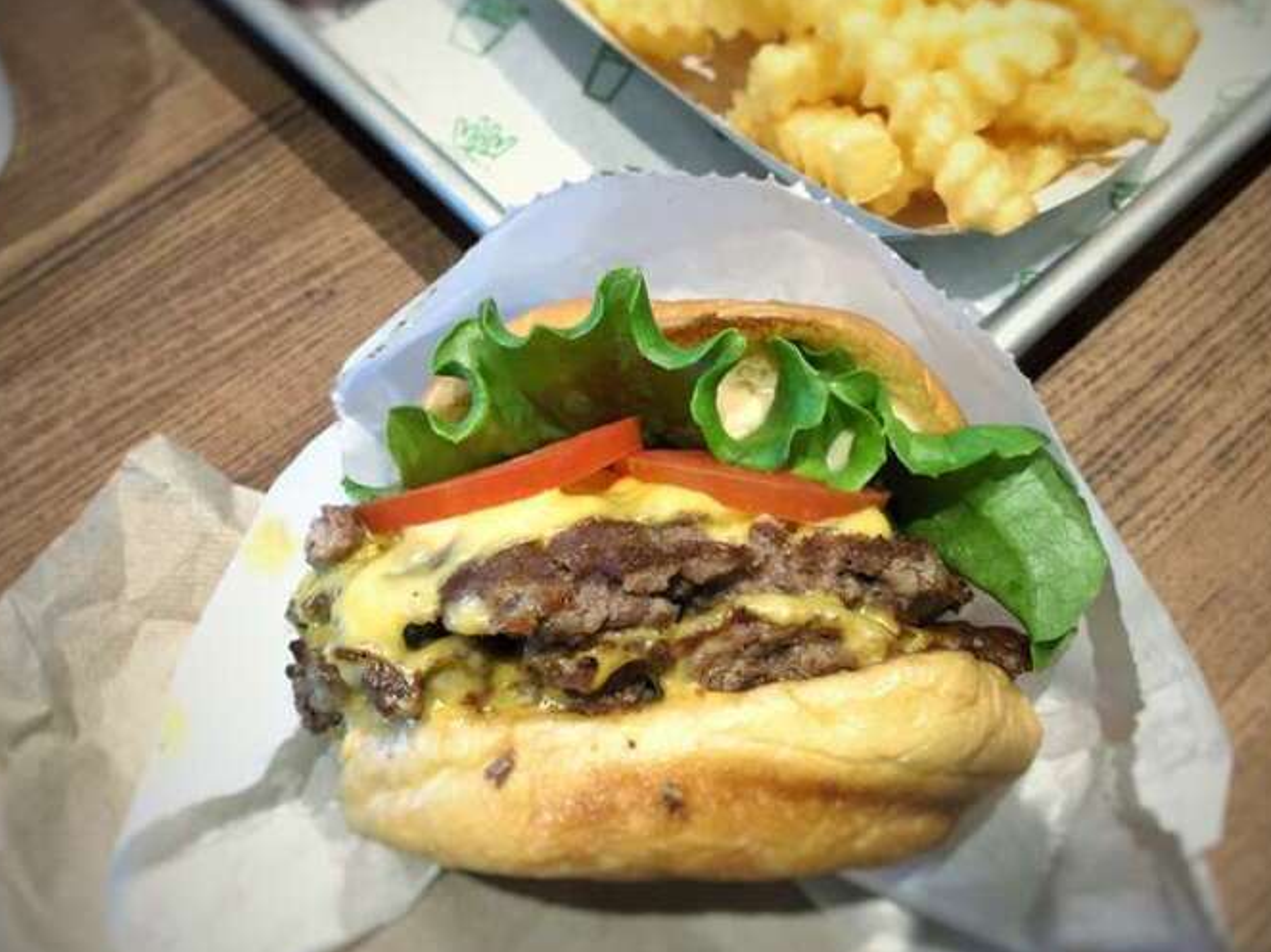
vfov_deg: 40.7
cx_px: 652
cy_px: 475
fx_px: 1285
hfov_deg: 52.6
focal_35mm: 35
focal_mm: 4.15
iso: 80
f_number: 2.2
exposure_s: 1/30
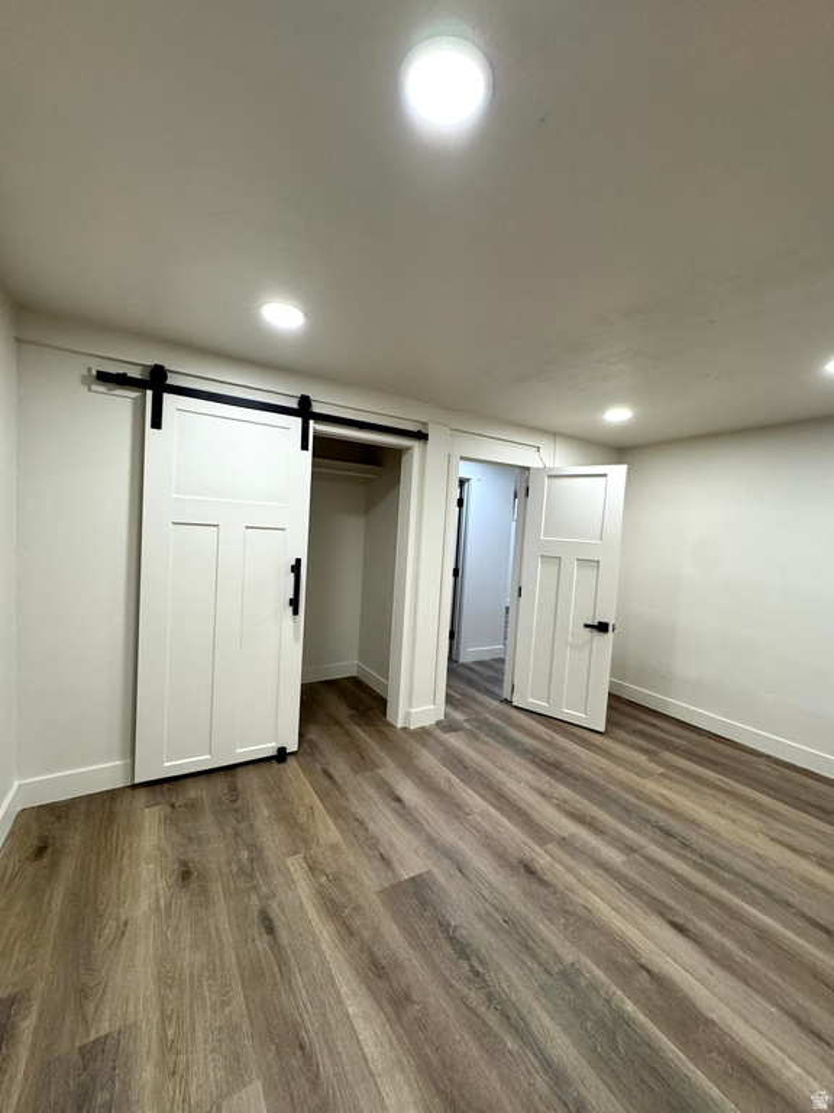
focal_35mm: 14
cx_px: 417
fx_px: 450
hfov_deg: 85.7
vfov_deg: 102.1
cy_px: 556
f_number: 2.2
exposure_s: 1/120
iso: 250
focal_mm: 2.22
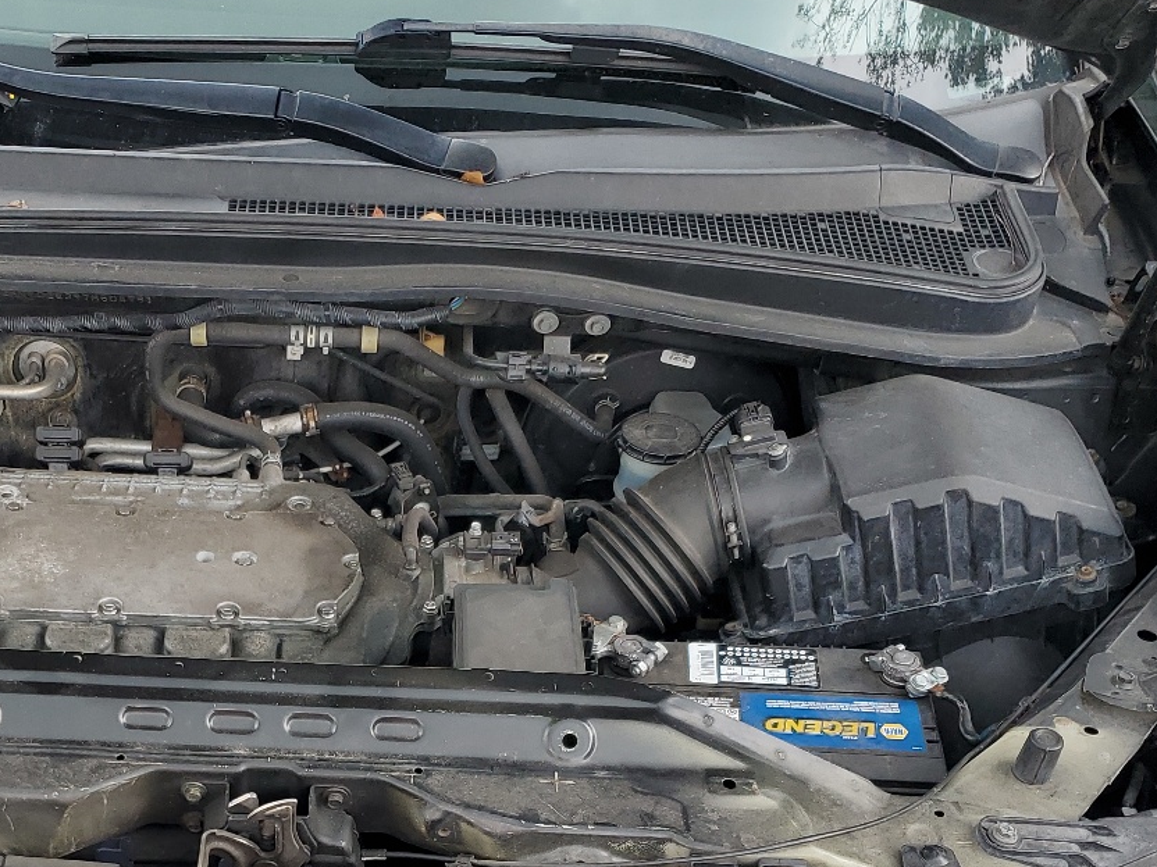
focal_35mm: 50
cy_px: 791
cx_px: 320
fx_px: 1671
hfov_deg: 37.4
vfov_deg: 28.0
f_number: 1.5
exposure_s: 1/147
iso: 50
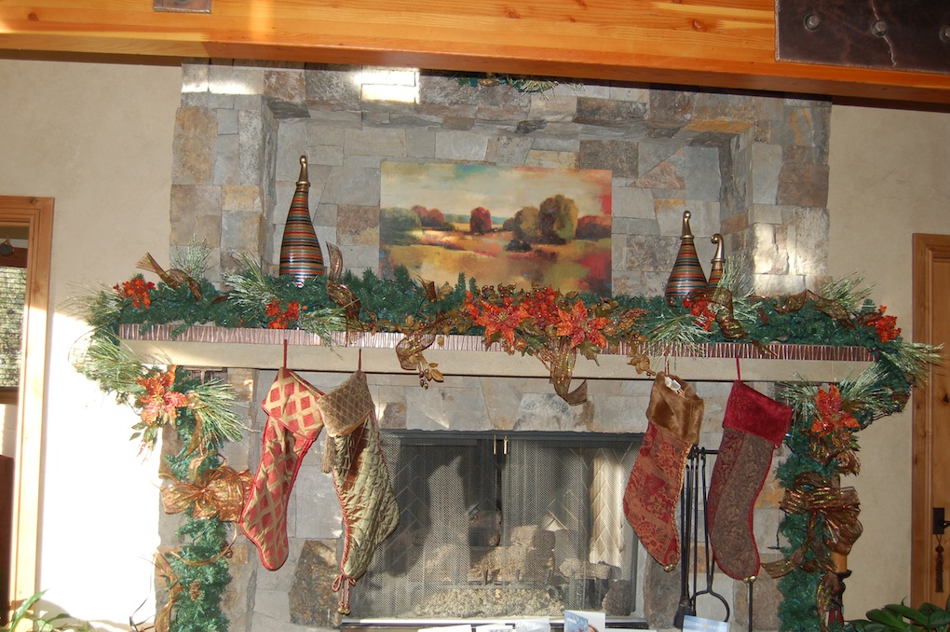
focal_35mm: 34
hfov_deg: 55.2
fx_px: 910
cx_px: 475
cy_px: 316
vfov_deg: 38.3
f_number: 3.8
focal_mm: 23
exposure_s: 1/60
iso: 400
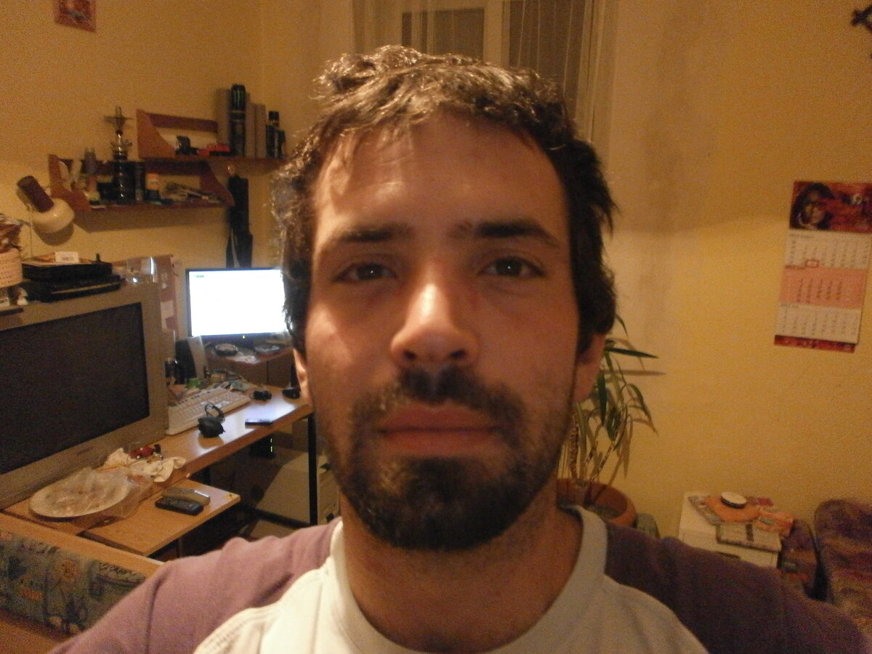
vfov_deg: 51.4
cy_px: 327
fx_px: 680
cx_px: 436
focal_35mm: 27
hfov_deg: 65.3
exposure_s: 1/8
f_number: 2.9
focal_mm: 4.8
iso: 800
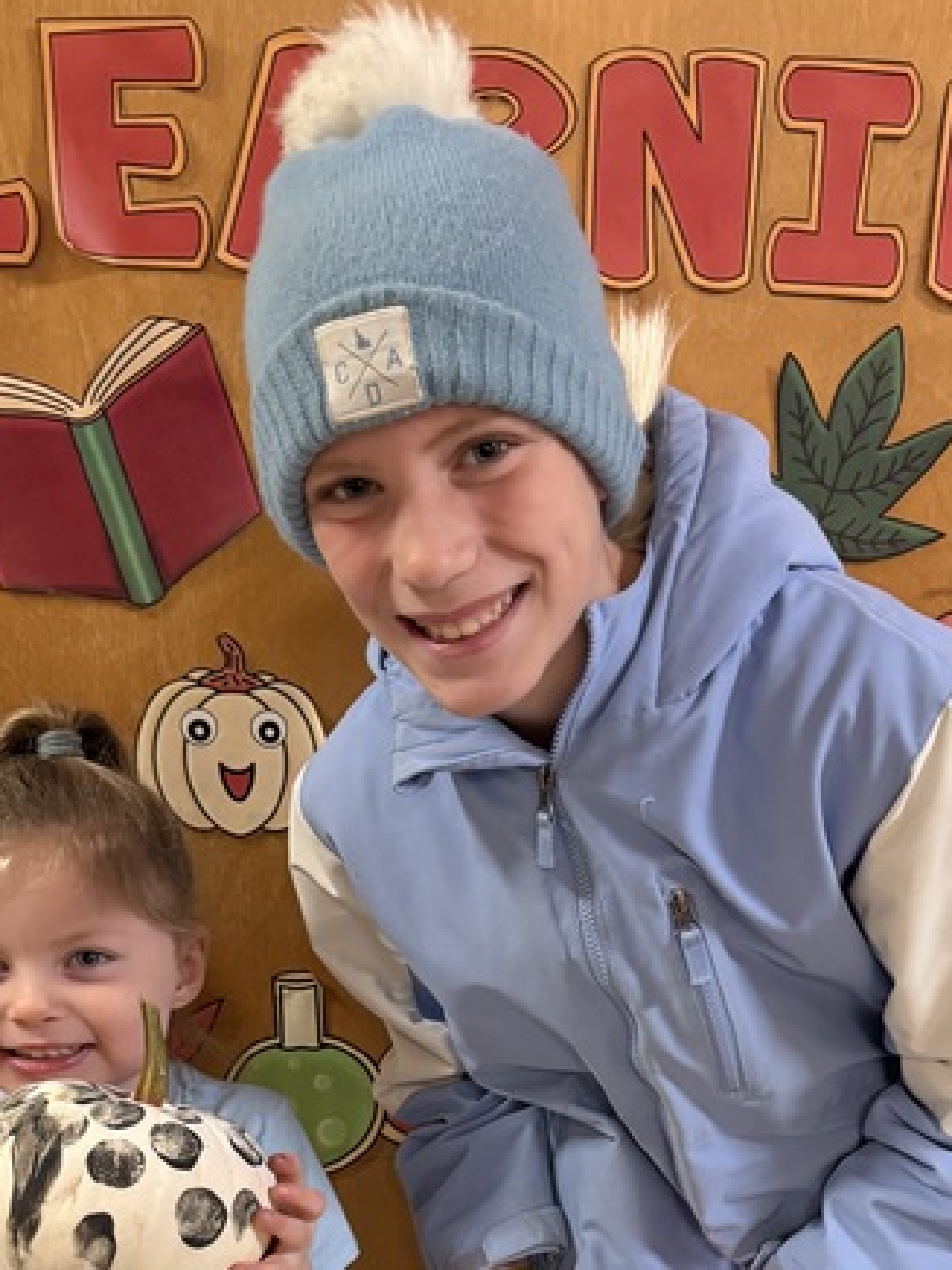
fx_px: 1613
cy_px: 1084
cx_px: 509
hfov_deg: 32.9
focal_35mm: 44
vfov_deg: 40.5
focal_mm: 6.76
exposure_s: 1/60
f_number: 1.78
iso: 400
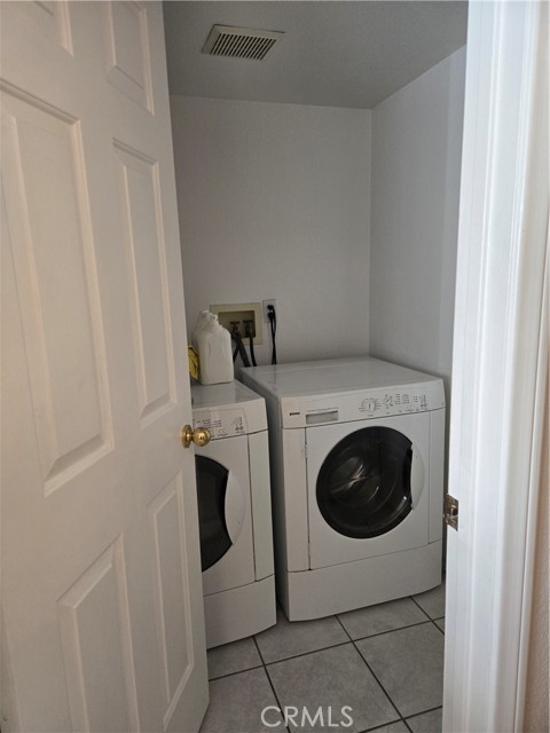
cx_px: 275
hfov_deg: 58.9
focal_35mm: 23
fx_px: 487
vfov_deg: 73.9
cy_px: 366
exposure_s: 1/120
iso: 400
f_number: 1.8
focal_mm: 5.4
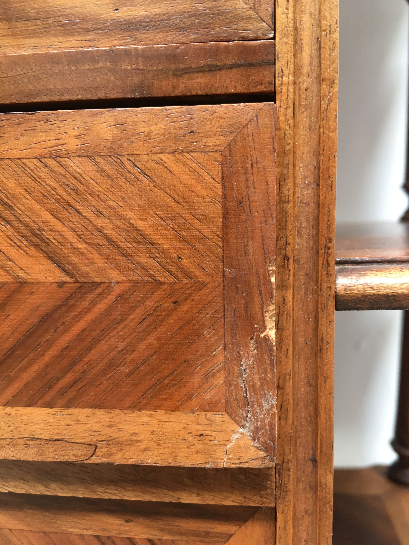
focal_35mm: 29
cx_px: 204
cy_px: 272
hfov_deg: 48.2
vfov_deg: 61.7
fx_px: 457
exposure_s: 1/33
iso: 80
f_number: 2.2
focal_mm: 4.15
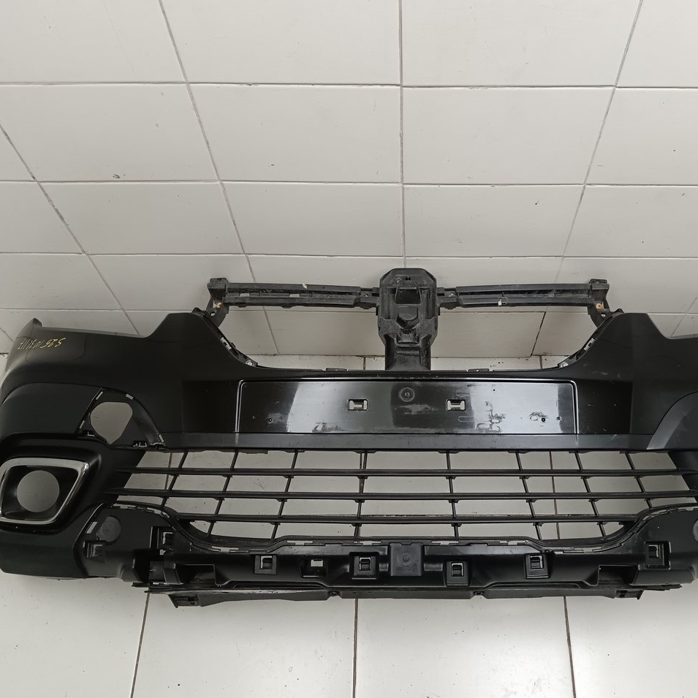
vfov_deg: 51.1
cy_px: 349
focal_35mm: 32
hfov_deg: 50.9
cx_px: 406
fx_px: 730
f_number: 1.9
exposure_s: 1/100
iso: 469
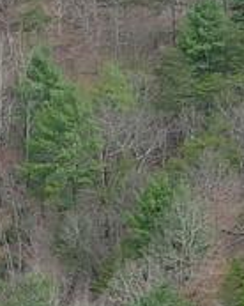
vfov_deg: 6.0
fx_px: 2912
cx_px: -332
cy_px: 234
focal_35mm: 322
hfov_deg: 4.7
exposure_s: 1/592
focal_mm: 10.57
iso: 100
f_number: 2.8
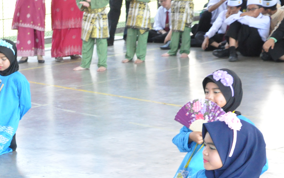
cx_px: -22
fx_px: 766
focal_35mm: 99
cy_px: 156
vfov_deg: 13.1
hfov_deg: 20.1
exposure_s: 1/400
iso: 2500
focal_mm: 30
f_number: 5.6
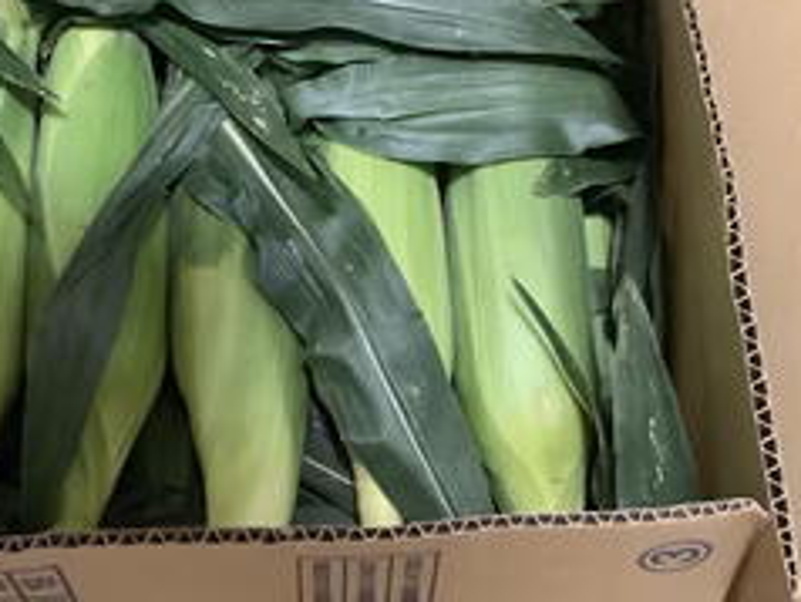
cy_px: 192
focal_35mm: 52
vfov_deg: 27.9
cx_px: 219
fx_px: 1204
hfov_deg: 36.1
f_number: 2.4
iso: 800
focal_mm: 3.3
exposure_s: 1/20
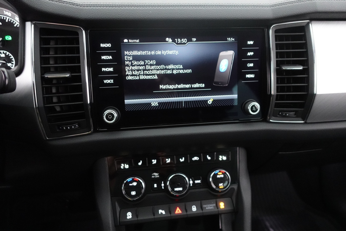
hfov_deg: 73.7
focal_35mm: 24
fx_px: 231
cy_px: 116
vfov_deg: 53.1
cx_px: 173
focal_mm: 9.4
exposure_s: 1/60
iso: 3200
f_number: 1.8
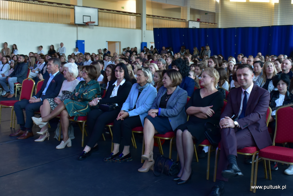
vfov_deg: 36.9
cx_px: 146
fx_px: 293
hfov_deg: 53.1
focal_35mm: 36
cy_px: 98
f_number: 6.3
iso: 560
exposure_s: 1/15
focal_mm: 24
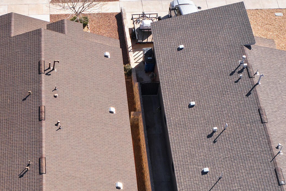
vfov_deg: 17.6
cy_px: 238
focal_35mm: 73
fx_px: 580
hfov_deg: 26.9
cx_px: 39
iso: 100
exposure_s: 1/320
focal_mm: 10.26
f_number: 5
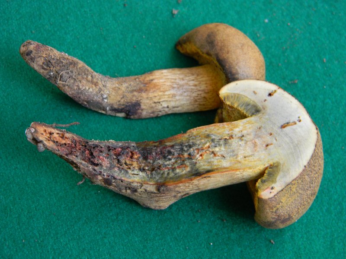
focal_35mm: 83
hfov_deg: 23.6
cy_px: 130
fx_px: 830
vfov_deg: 17.8
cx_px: 173
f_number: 4.5
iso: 144
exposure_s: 1/30
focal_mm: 15.1
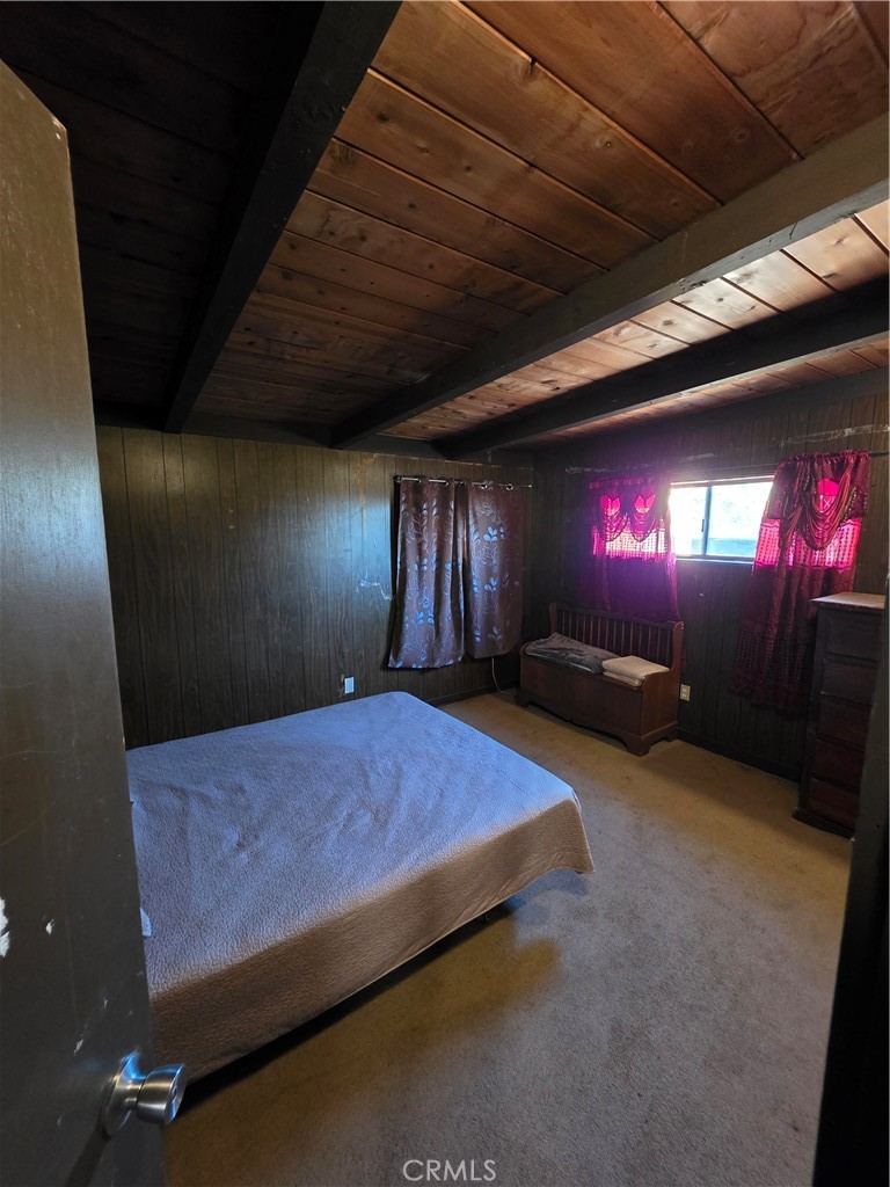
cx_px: 445
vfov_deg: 106.2
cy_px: 594
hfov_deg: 89.9
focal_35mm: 13
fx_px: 446
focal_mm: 2.2
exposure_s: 1/30
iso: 800
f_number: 1.9
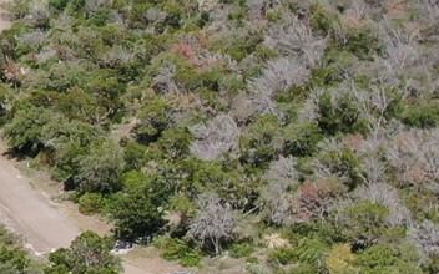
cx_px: -321
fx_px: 1771
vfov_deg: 8.9
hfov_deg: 13.0
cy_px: 98
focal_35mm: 148
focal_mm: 4.39
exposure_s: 1/1250
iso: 100
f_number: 2.8
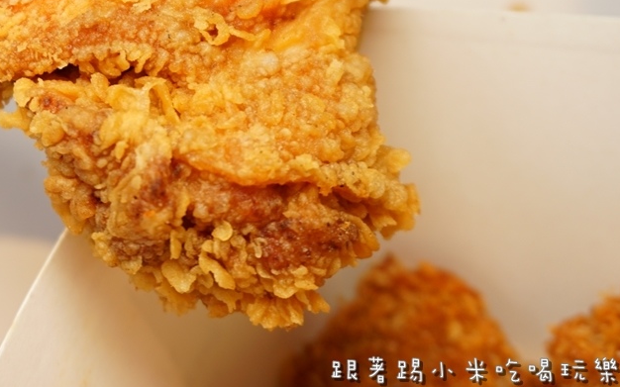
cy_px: 62
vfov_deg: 18.4
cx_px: 155
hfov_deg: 28.9
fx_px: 1183
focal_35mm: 70
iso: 160
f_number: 4.5
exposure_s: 1/60
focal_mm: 28
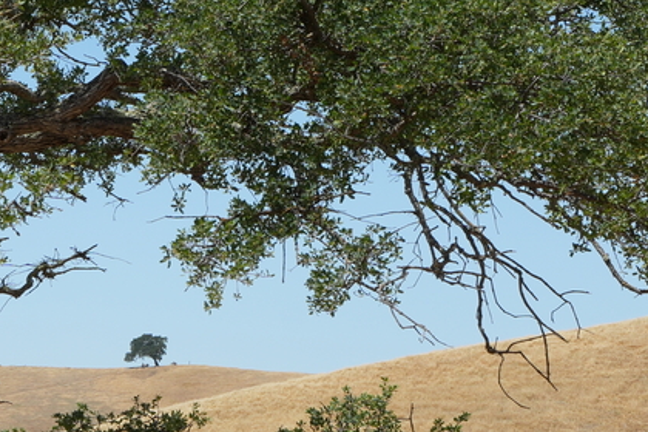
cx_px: -707
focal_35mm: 180
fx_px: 3240
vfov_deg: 7.6
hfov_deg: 10.4
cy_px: 373
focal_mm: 35
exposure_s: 1/125
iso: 100
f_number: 11
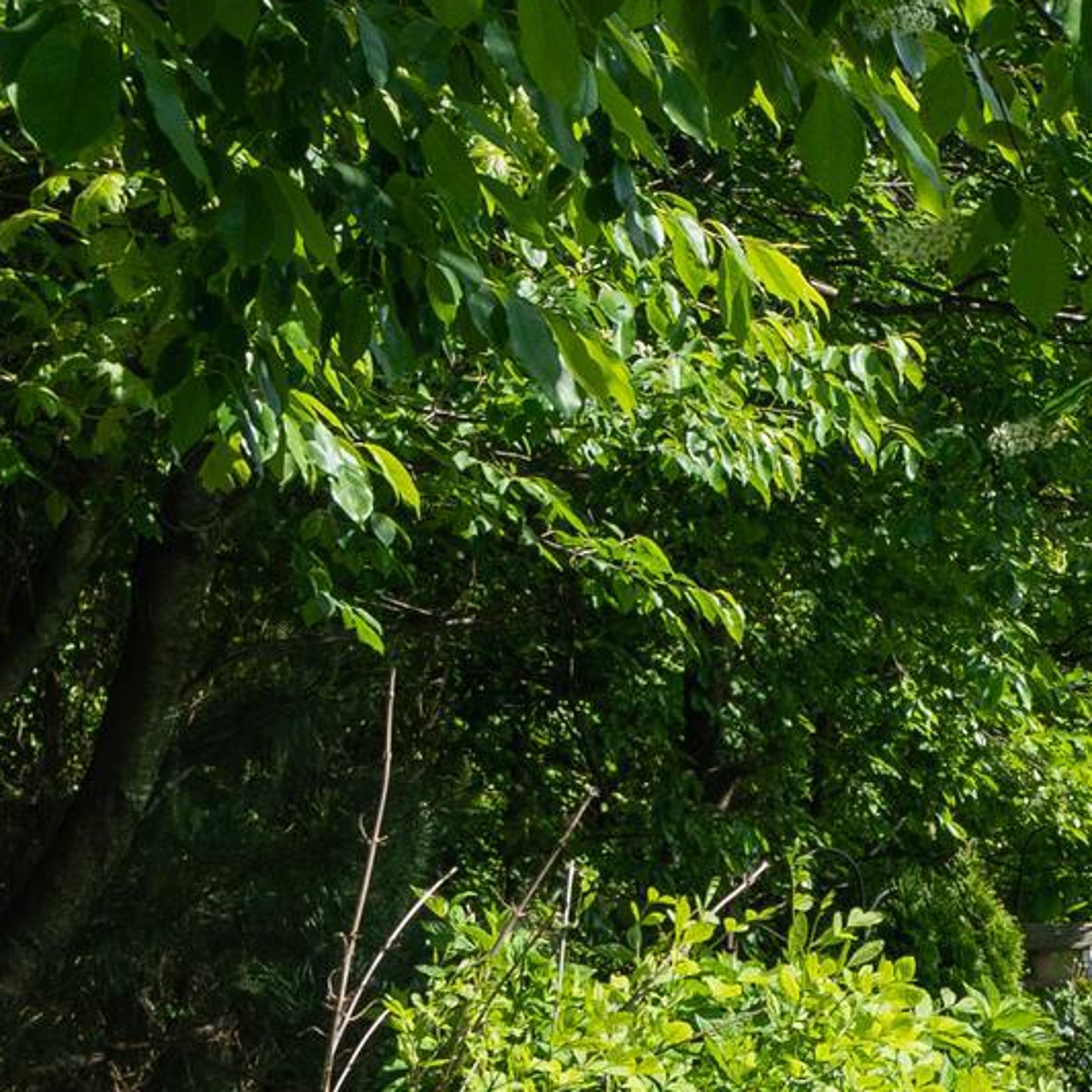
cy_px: 1017
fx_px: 3962
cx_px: 1455
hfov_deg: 14.9
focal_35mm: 111
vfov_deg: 15.5
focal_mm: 23
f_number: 8
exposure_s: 1/1000
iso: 640
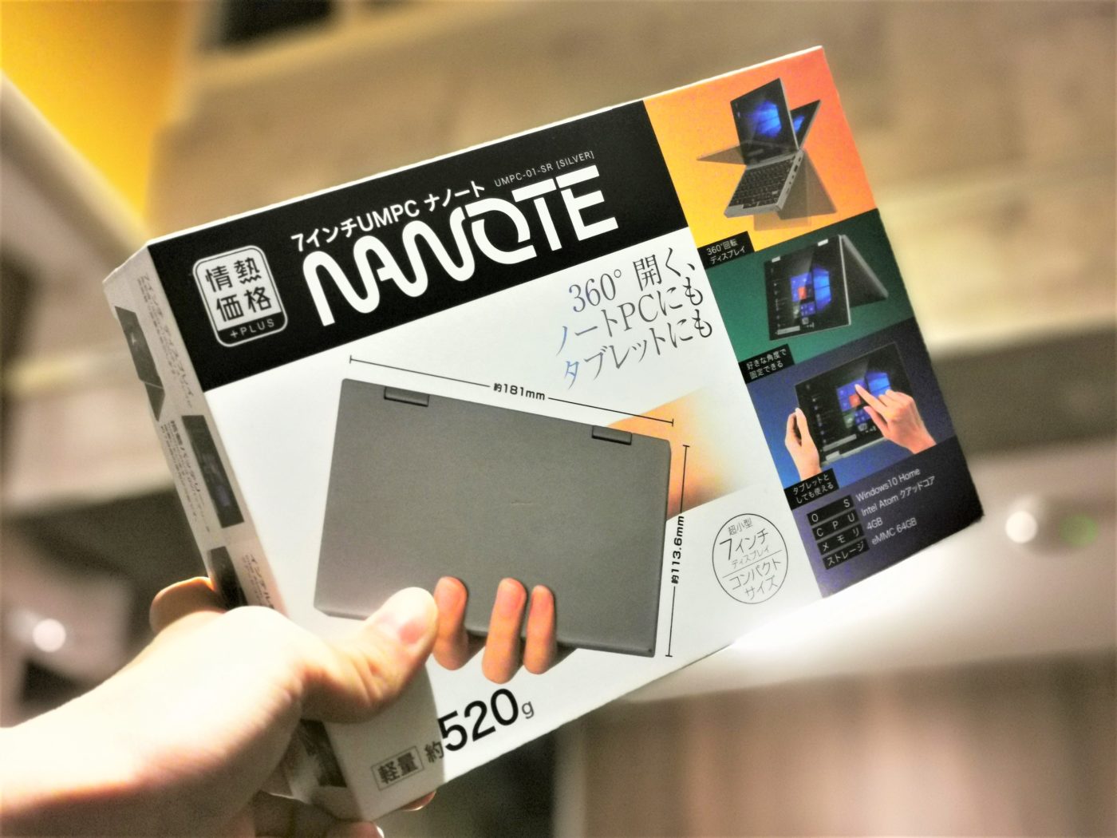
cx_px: 558
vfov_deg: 27.0
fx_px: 1742
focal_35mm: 54
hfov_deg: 35.5
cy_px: 419
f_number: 0.95
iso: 400
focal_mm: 5.58
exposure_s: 1/33.3
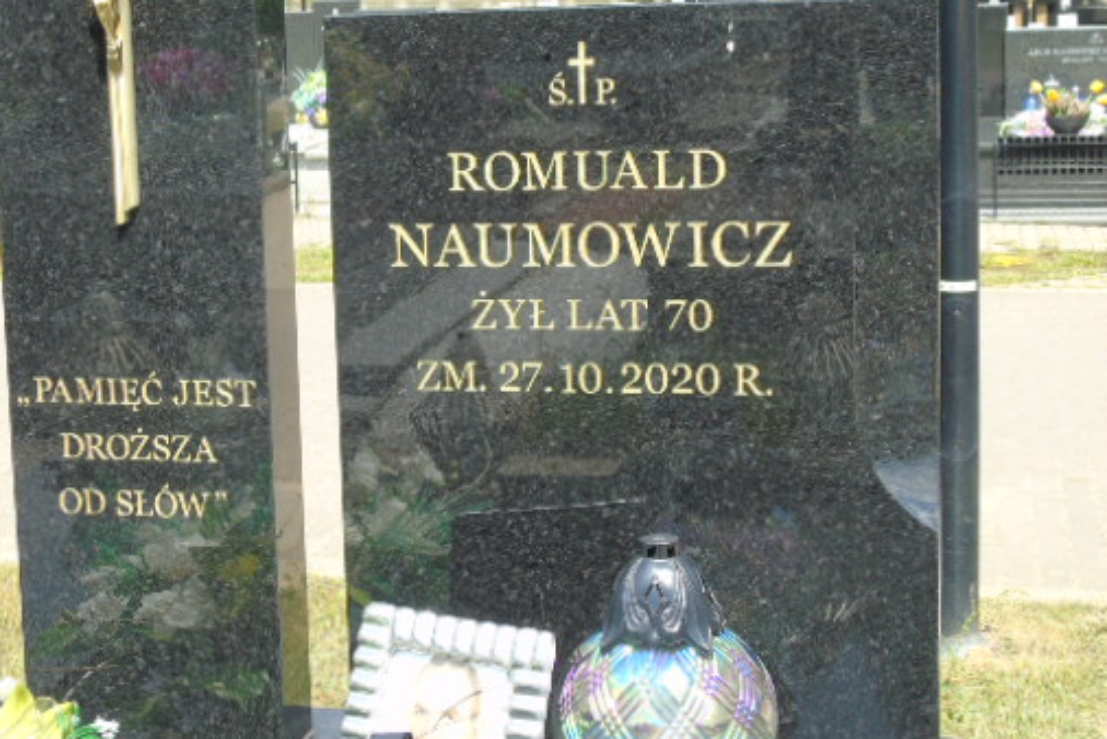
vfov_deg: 19.2
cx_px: 424
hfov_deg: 28.3
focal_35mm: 71
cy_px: 295
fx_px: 2184
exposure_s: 1/250
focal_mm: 9.6
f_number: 4.3
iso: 80
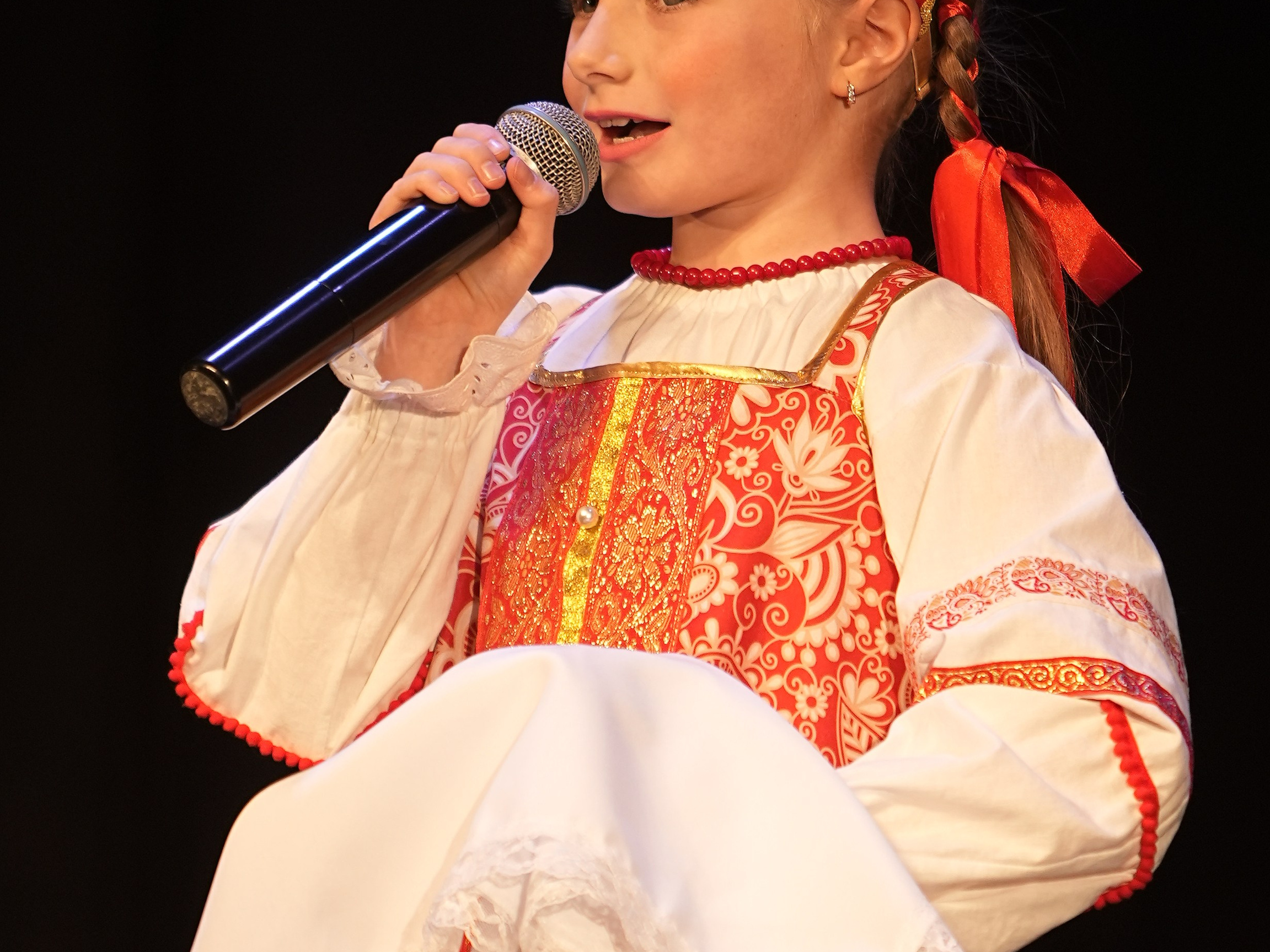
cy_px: 524
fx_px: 17646
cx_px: 590
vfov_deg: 3.1
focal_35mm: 481
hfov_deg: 4.1
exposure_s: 1/400
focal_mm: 200
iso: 640
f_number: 2.8
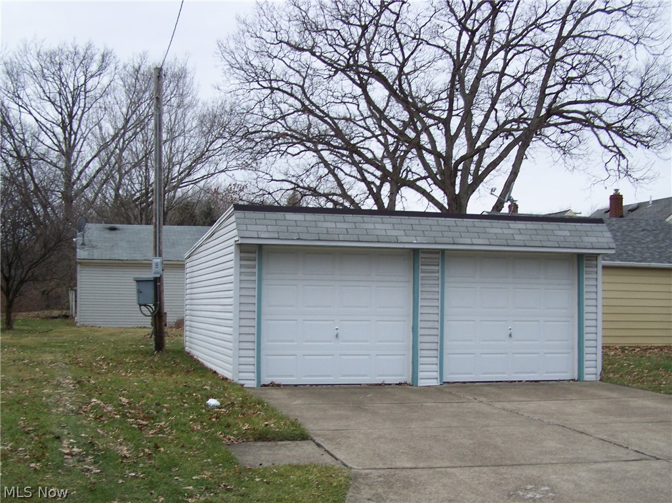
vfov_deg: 37.7
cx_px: 336
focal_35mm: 38
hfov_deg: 49.0
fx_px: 737
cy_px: 252
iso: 64
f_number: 2.8
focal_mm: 6.3
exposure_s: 1/160
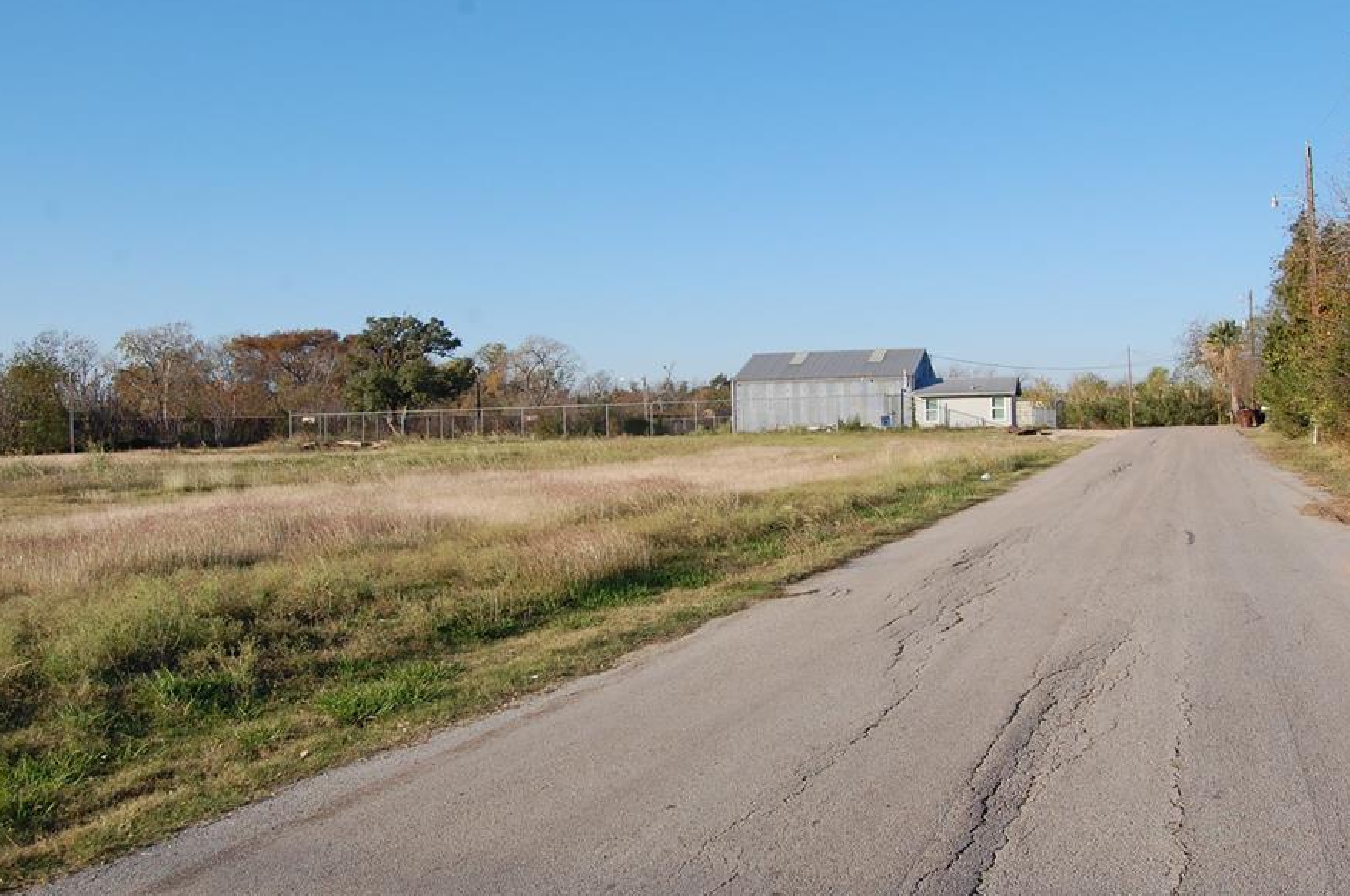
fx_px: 1311
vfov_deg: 37.7
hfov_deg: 54.4
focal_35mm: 35
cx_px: 727
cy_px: 415
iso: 200
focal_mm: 20
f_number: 9
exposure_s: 1/320
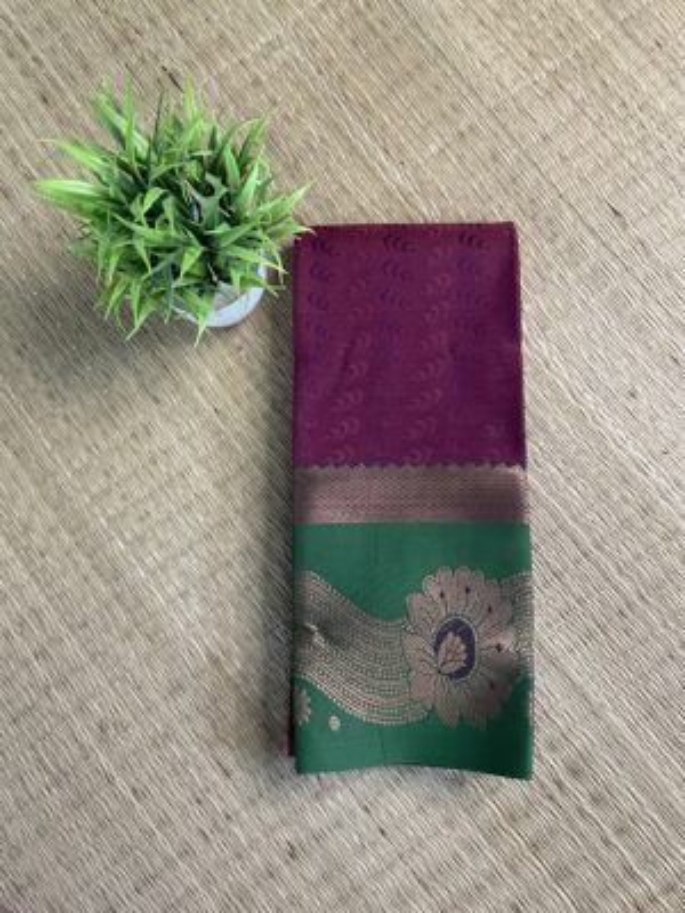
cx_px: 342
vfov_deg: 67.3
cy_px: 456
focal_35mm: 26
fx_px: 686
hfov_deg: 53.1
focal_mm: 4.2
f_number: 1.6
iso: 400
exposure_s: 1/50
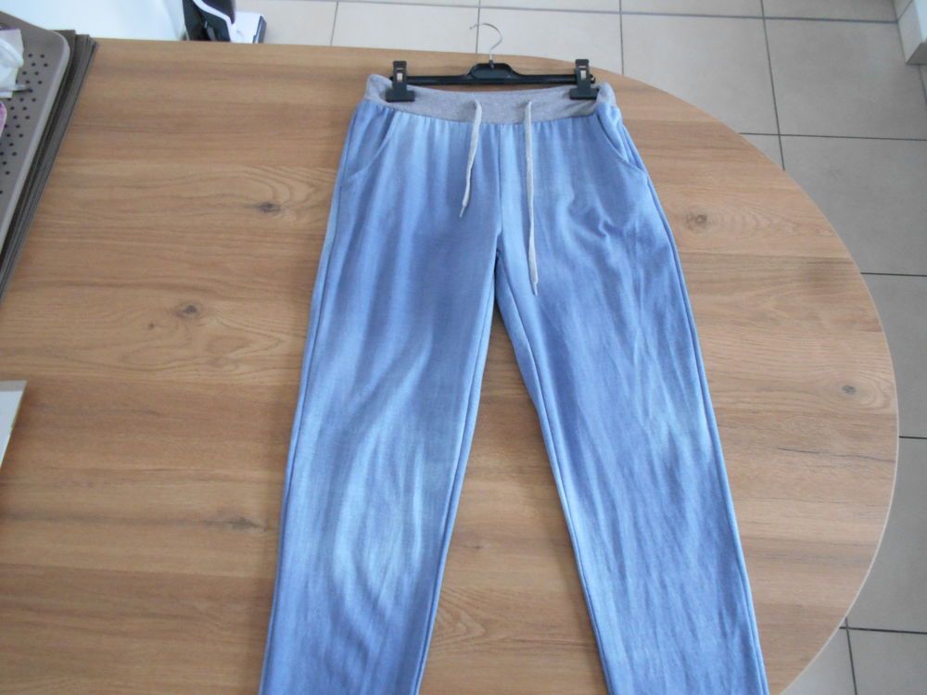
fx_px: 696
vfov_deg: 53.1
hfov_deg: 67.3
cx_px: 464
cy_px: 348
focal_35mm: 26
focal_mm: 4.6
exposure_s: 1/20
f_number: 3.2
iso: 400
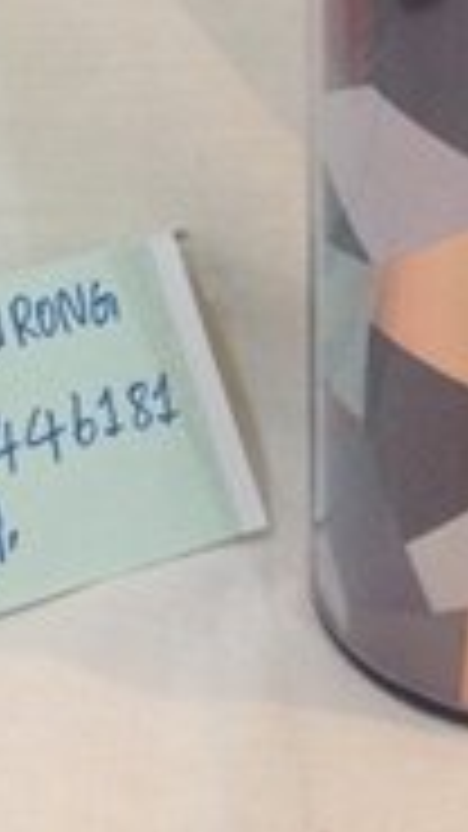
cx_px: 169
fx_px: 2273
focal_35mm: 103
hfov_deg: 11.7
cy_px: -117
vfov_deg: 19.7
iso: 200
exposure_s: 1/20
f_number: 2.4
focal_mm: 4.28
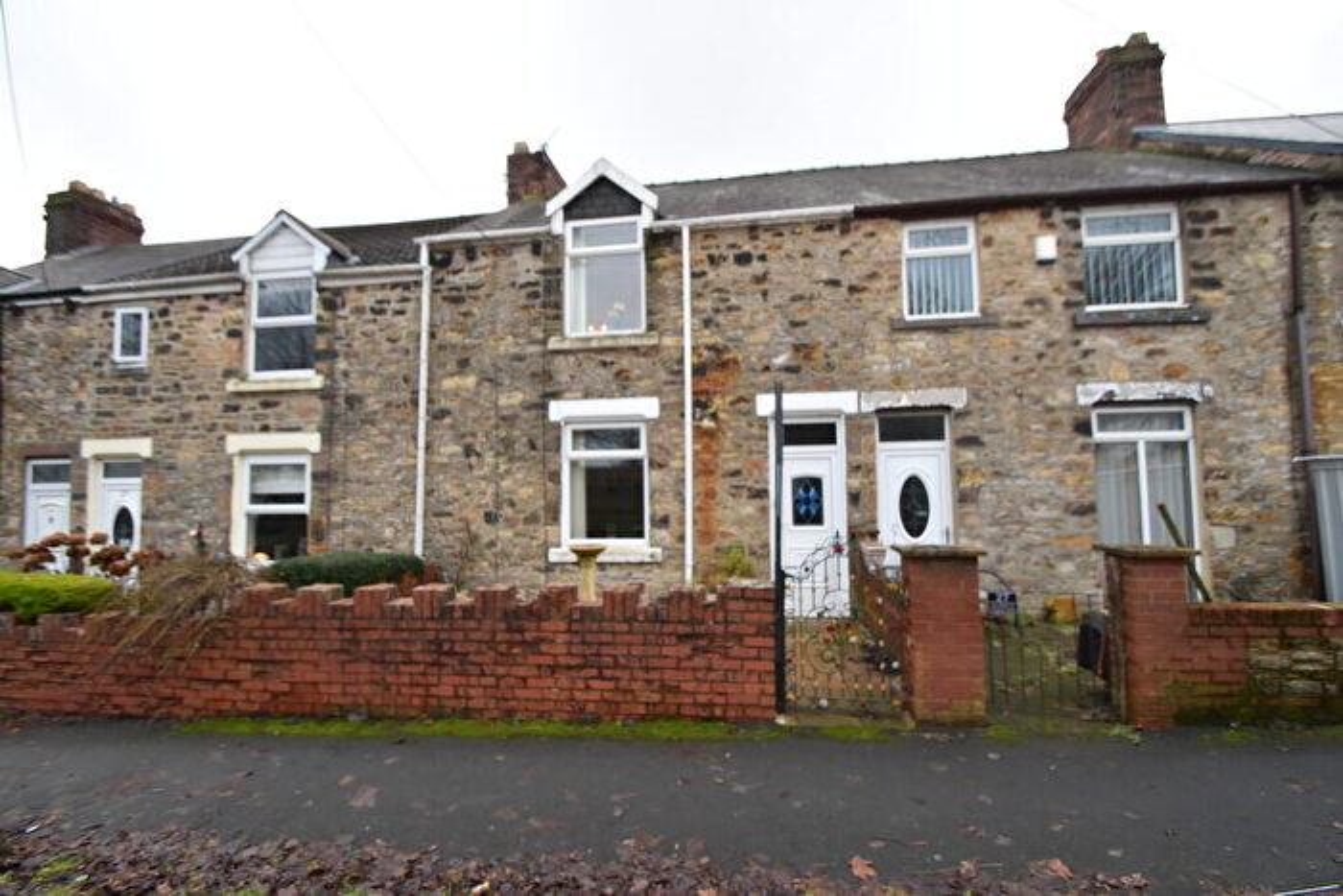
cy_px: 448
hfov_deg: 100.4
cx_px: 672
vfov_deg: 77.4
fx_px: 560
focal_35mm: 15
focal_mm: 10
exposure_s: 1/125
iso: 450
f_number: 5.6
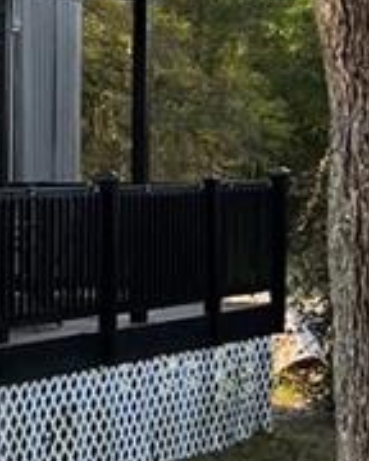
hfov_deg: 8.2
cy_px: 233
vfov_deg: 11.4
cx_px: -587
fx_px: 2307
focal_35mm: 169
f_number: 1.5
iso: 50
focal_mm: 5.7
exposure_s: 1/666
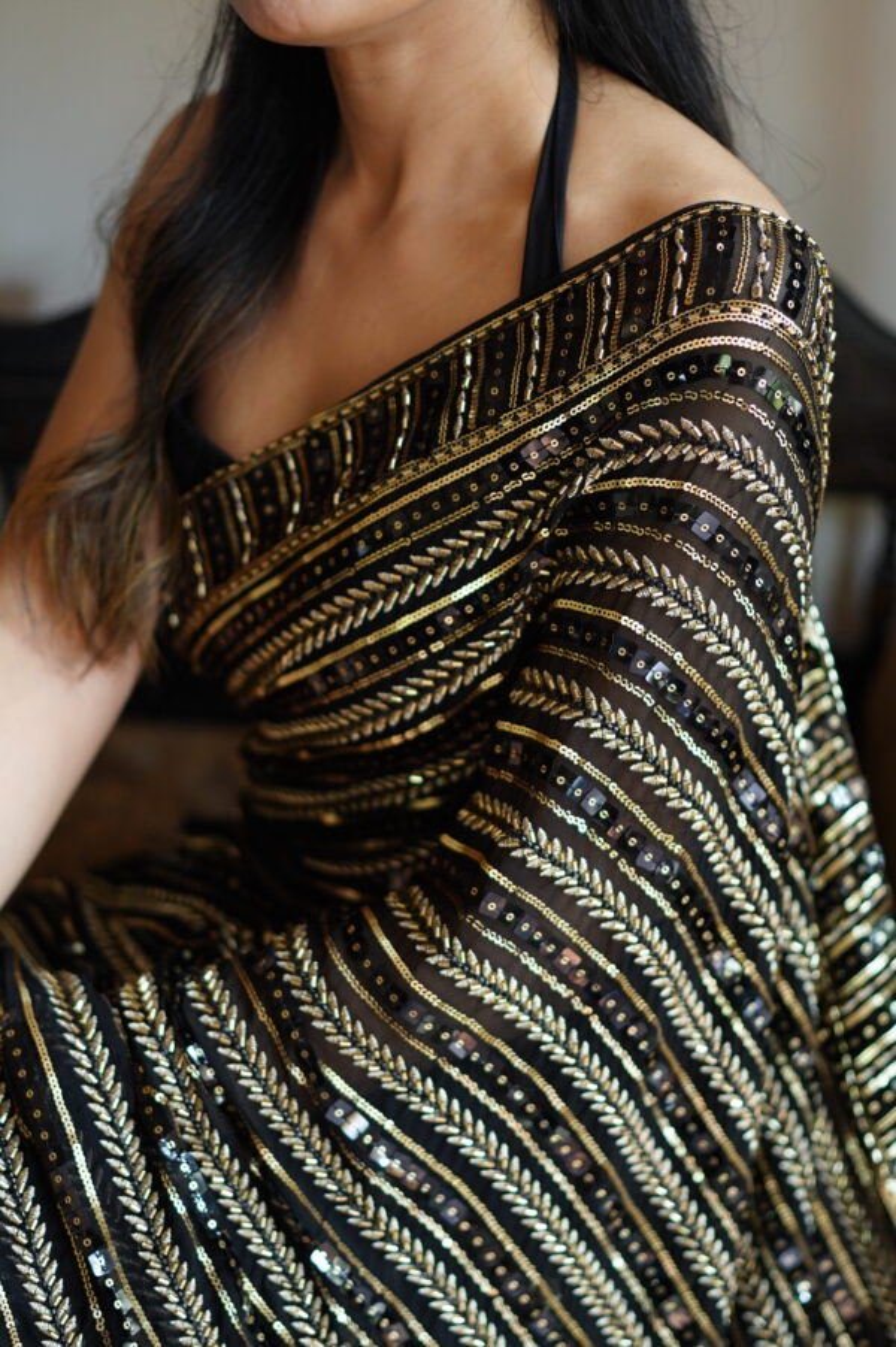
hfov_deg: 26.0
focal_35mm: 52
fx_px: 1944
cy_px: 674
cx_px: 448
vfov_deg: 38.2
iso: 500
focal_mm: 35
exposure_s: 1/100
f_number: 1.4
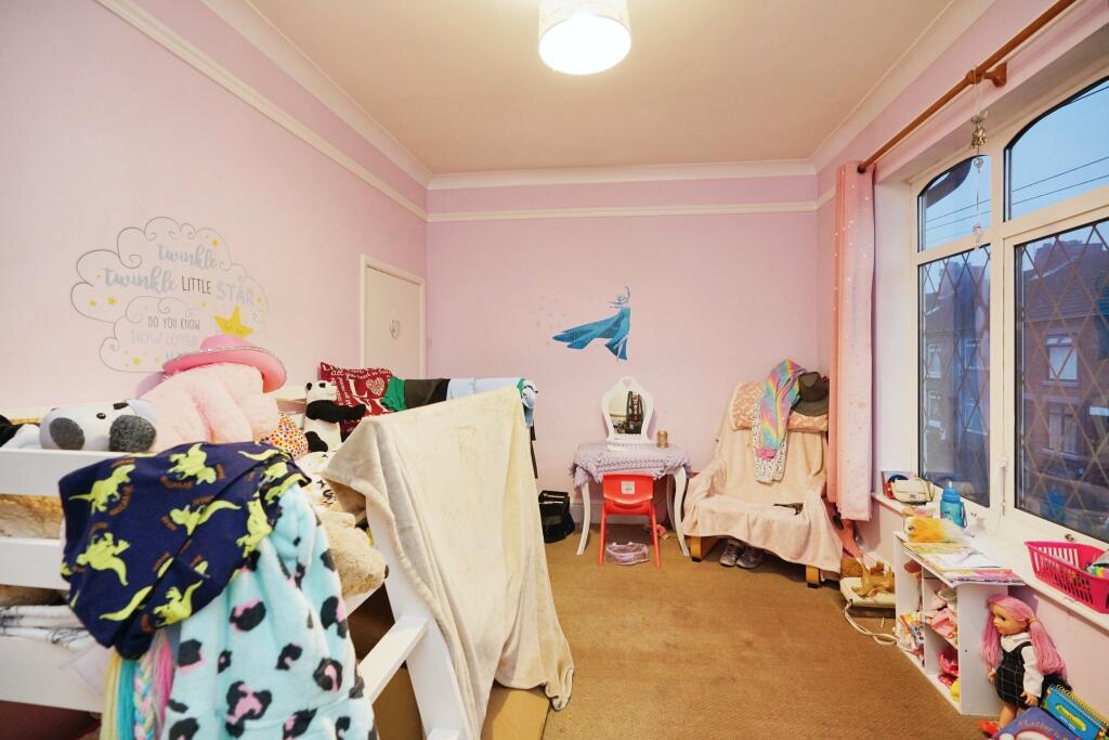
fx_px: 493
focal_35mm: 16
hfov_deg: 96.7
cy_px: 370
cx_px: 554
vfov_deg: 73.8
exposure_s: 1/25
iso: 2000
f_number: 5
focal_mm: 16
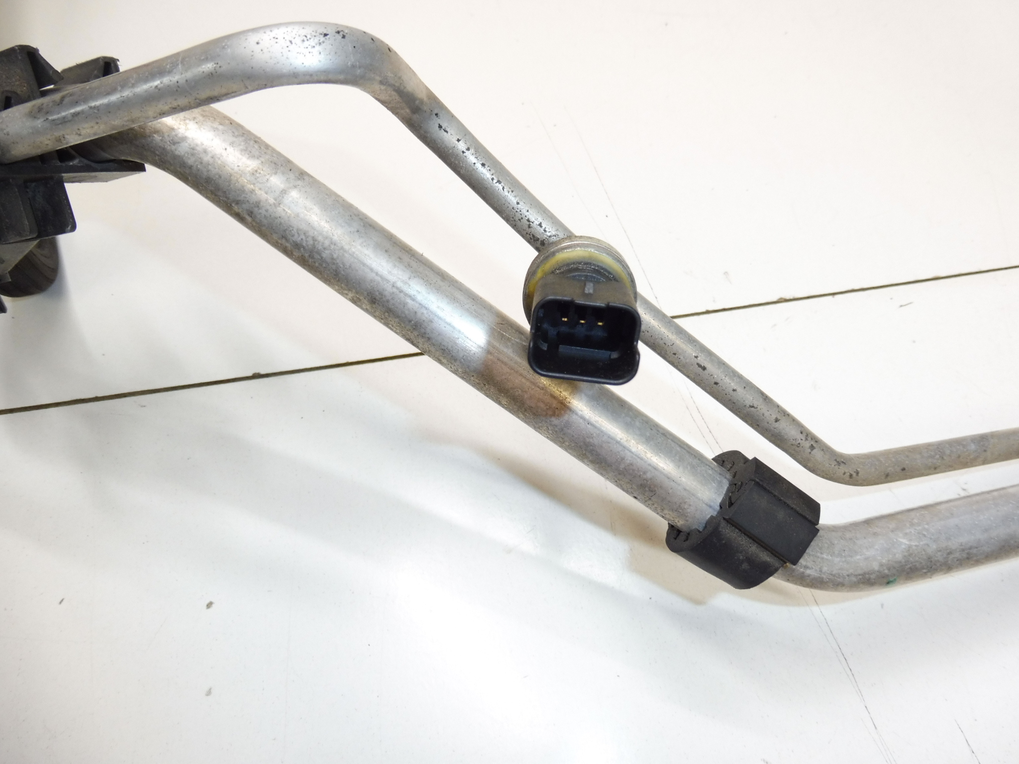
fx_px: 706
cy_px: 382
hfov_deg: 71.6
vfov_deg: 56.8
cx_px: 510
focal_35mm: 24
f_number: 3.5
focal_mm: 4.3
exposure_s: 1/60
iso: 200
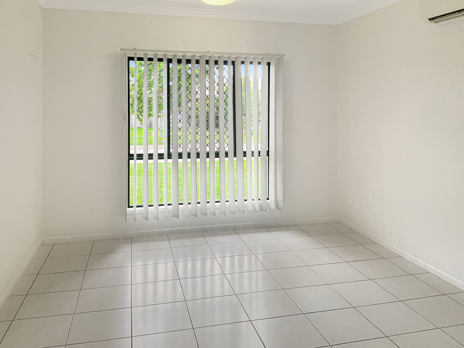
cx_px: 232
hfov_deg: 61.7
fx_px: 389
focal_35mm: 29
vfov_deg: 48.2
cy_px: 174
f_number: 1.8
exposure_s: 1/100
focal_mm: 3
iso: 32
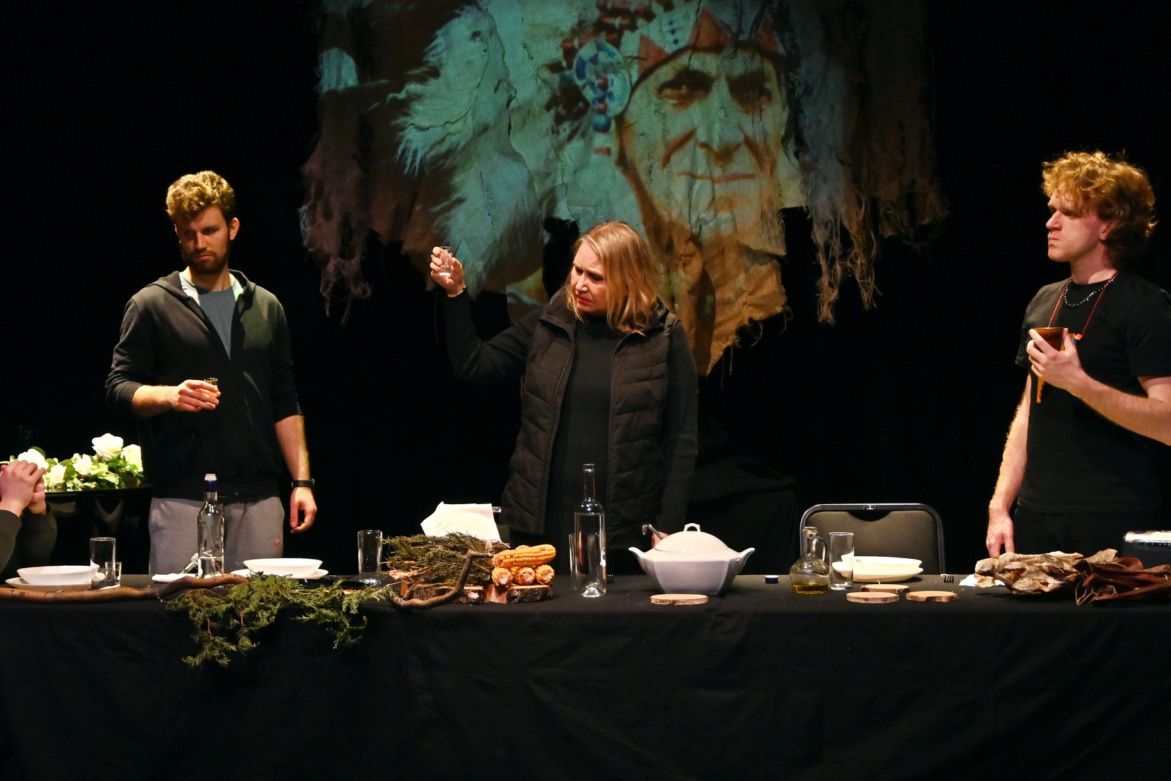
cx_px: 507
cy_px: 401
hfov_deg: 27.0
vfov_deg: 18.2
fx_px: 2439
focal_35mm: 75
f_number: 3.5
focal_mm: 38
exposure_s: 1/160
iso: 1250
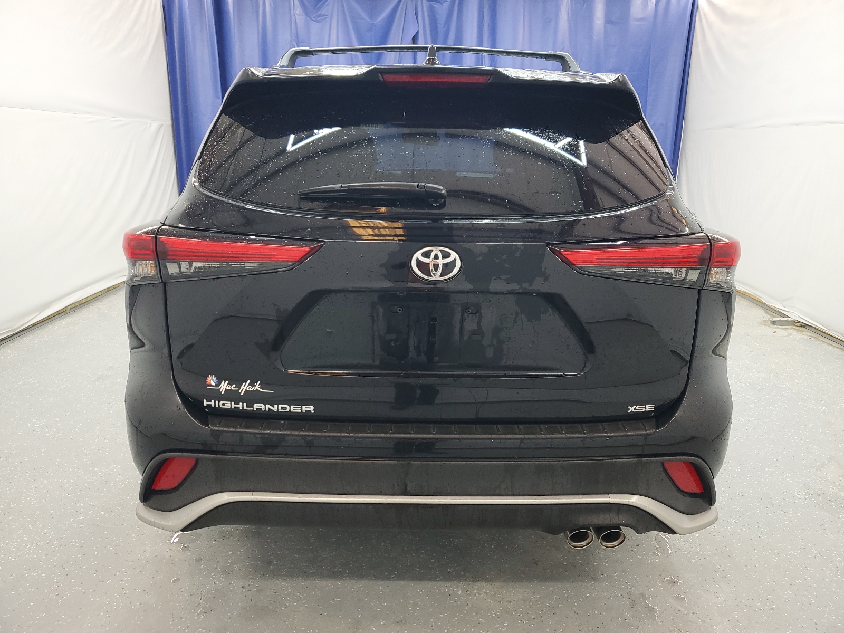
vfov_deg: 53.1
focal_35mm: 26
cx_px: 422
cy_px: 316
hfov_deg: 67.3
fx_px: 634
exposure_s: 1/60.2
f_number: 1.5
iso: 90
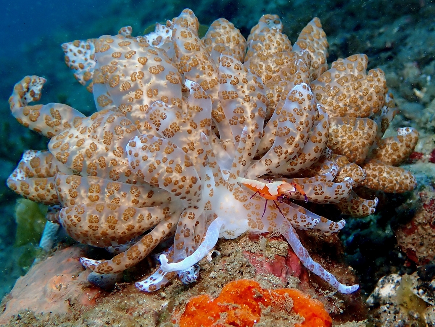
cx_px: 218
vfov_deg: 44.2
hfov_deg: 56.8
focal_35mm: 32
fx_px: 402
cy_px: 164
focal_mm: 5.79
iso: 100
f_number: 3.2
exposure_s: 1/400
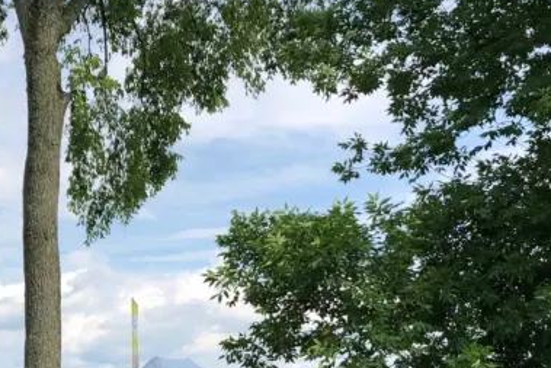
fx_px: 903
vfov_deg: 22.1
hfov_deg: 32.5
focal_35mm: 59
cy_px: 378
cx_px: 76
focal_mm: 3.99
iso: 20
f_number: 1.8
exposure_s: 1/1656
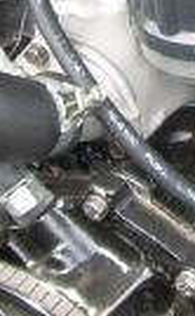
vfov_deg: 10.6
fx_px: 1652
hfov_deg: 6.6
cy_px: -99
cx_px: 334
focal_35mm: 193
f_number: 2.8
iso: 50
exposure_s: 1/115
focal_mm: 6.3
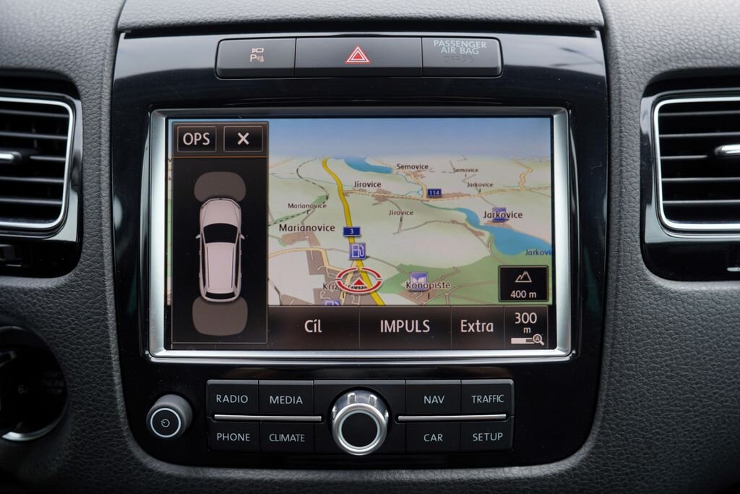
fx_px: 678
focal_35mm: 33
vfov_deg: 40.0
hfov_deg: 57.2
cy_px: 247
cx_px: 370
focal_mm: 33
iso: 100
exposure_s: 1/100
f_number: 4.5
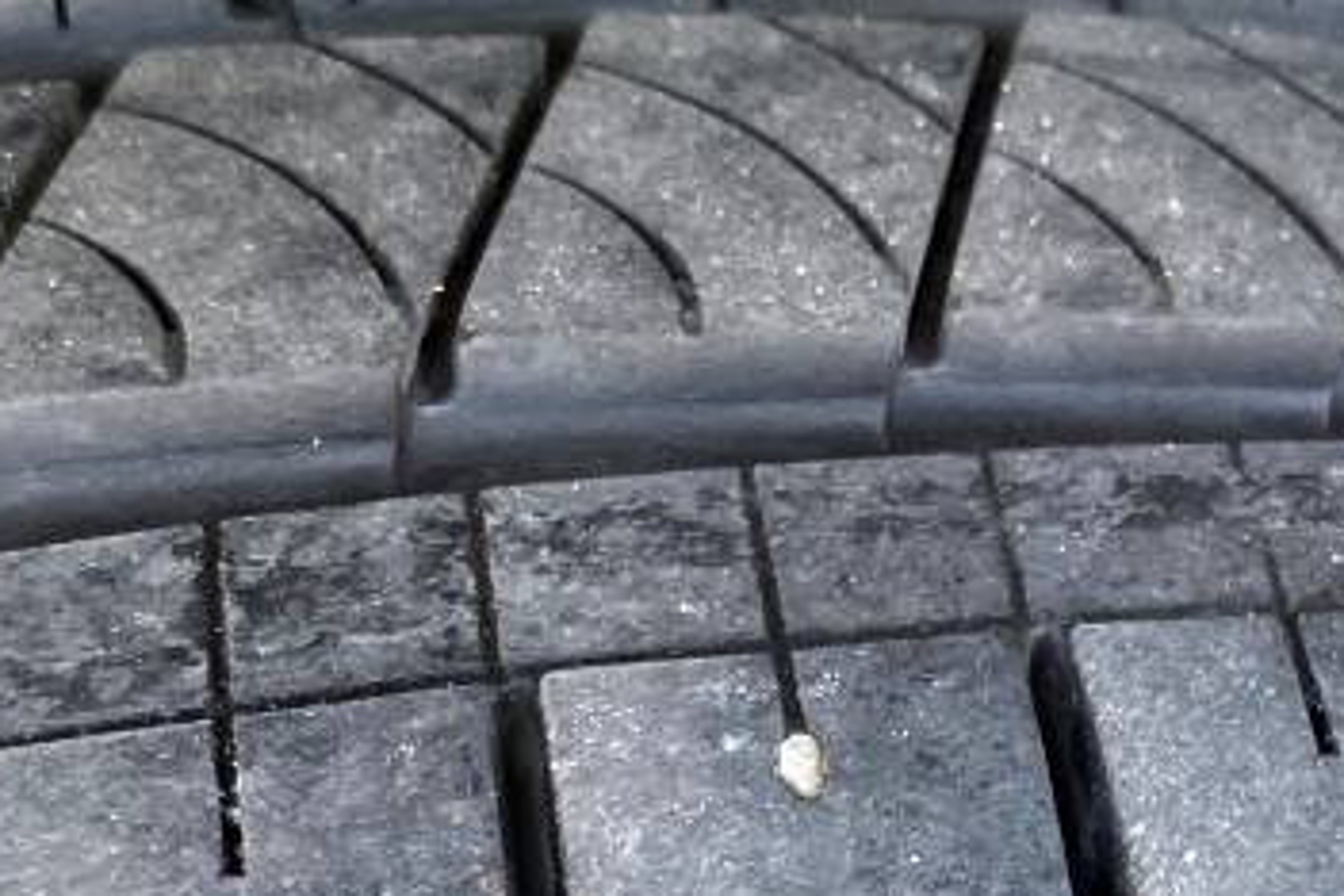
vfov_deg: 16.6
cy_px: 1072
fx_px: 2949
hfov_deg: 25.5
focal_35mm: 79
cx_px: 938
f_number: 1.8
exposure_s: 1/112
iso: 125
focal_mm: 4.25
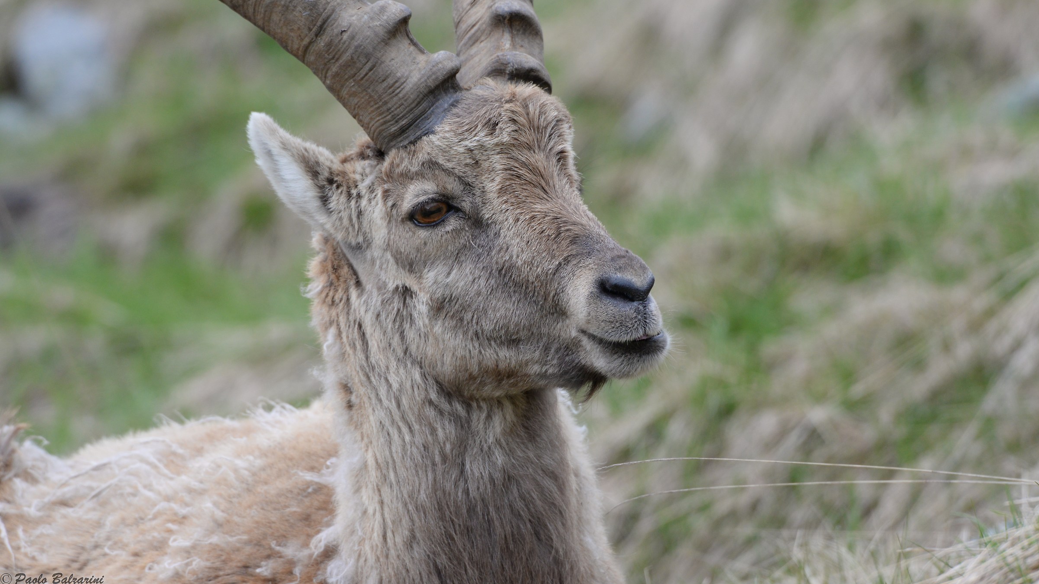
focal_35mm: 577
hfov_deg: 3.7
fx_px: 15896
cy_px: 241
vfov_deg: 2.1
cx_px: 520
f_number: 8
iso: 1400
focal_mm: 550
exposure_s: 1/640
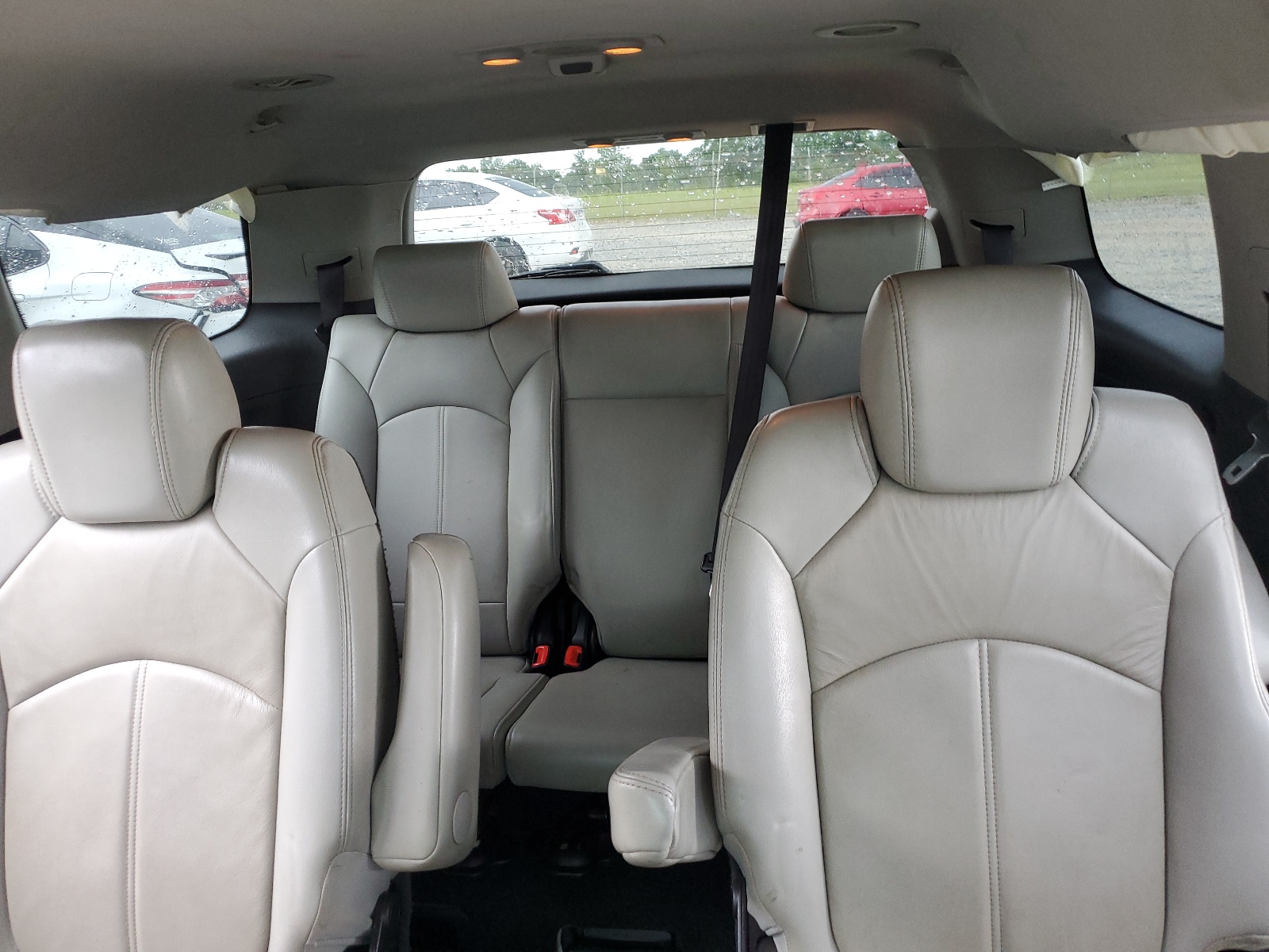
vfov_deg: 53.1
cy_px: 476
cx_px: 634
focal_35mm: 26
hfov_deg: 67.3
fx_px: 953
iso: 142
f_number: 1.5
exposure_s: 1/60.2
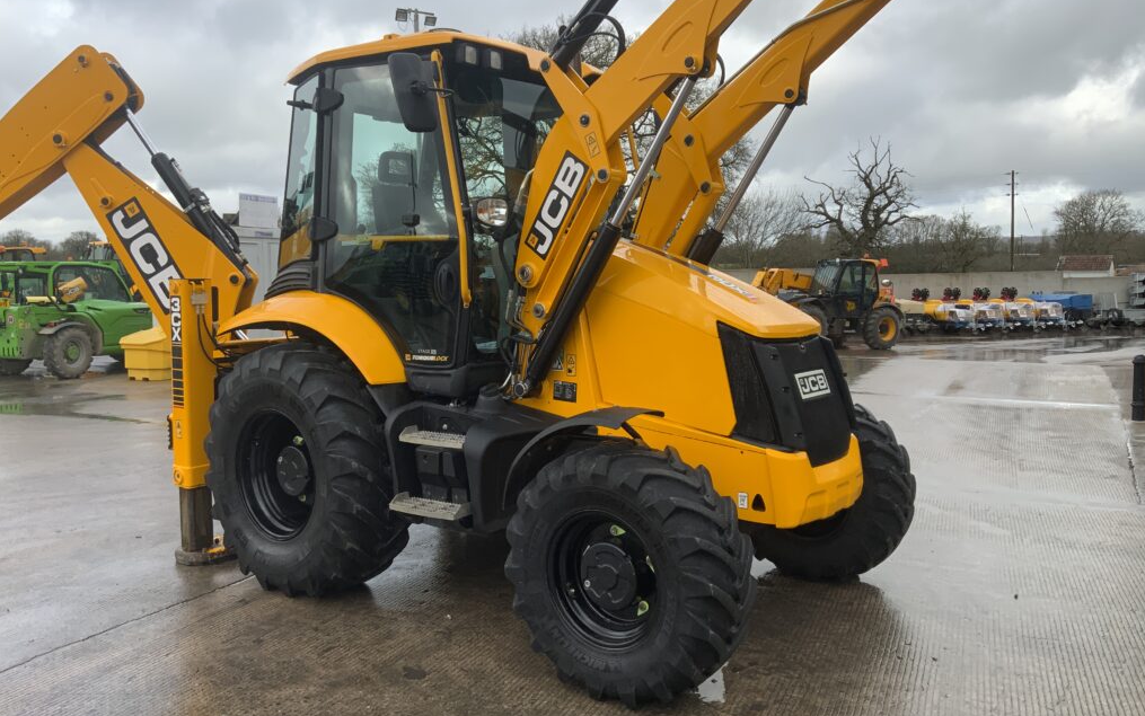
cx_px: 576
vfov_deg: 40.6
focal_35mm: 31
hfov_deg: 61.2
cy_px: 332
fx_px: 968
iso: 16
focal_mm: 3
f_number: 1.8
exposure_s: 1/759
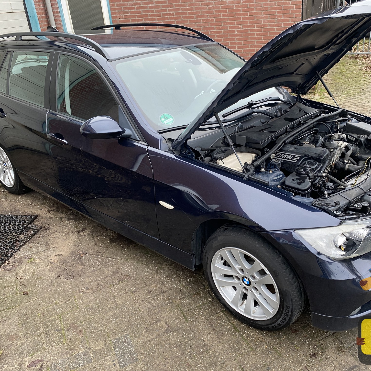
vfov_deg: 52.5
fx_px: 376
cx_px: 214
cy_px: 185
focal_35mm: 31
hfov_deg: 52.3
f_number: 1.8
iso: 100
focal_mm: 4.25
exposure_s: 1/50
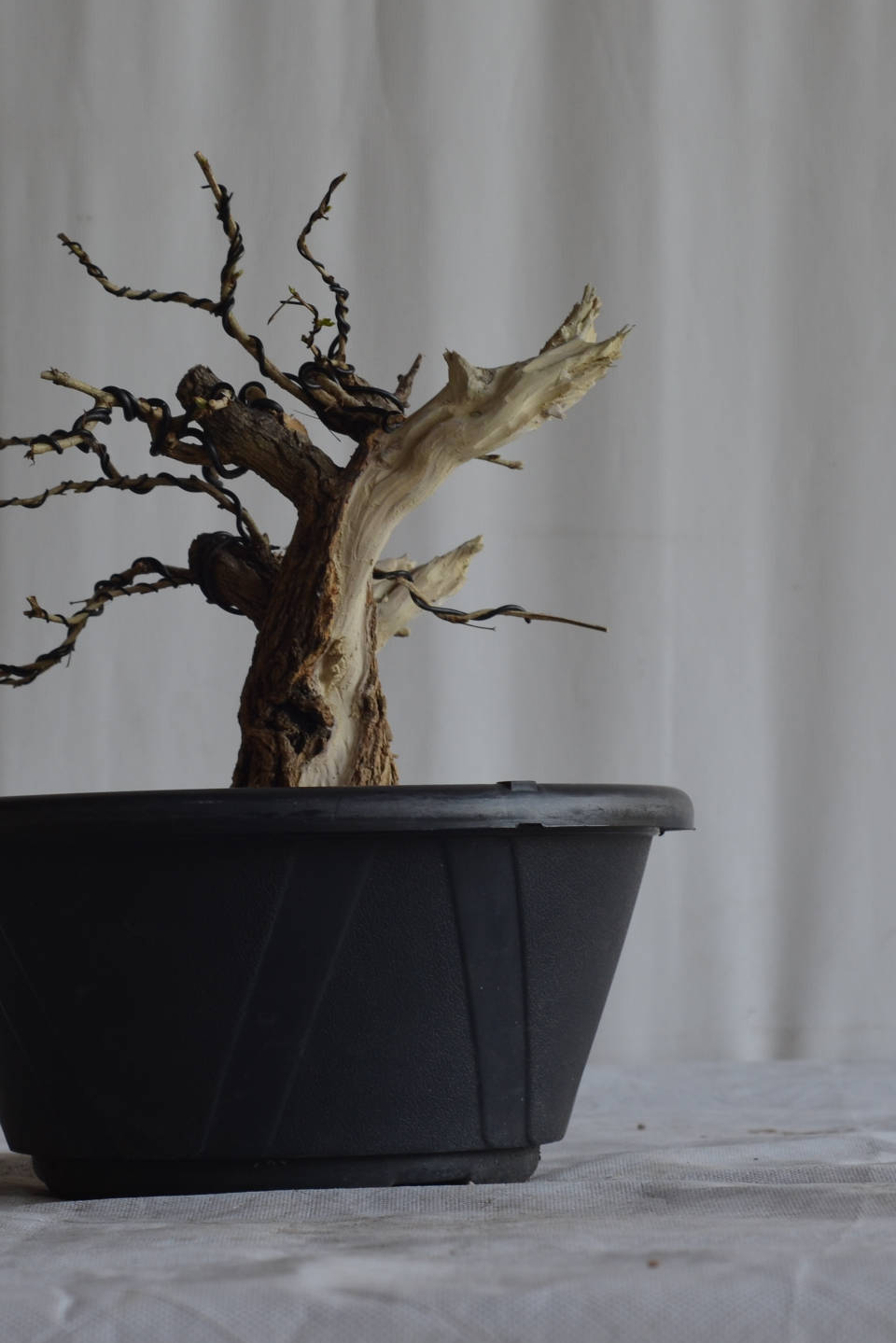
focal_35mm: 130
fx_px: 4851
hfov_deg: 10.5
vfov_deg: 15.8
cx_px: 338
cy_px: 591
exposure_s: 1/125
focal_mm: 50
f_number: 5.6
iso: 250
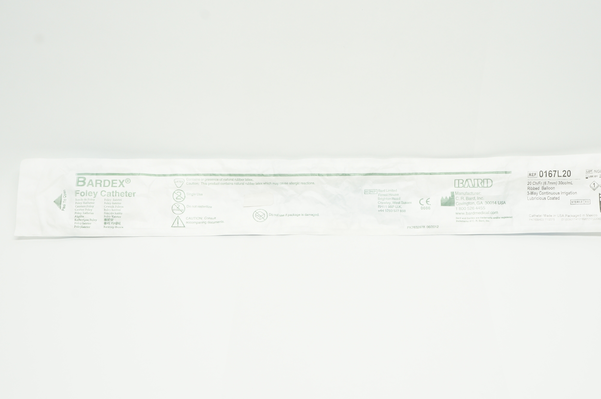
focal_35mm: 44
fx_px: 734
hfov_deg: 44.5
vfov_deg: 30.4
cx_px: 336
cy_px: 196
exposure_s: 1/15
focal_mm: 24
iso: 400
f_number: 11
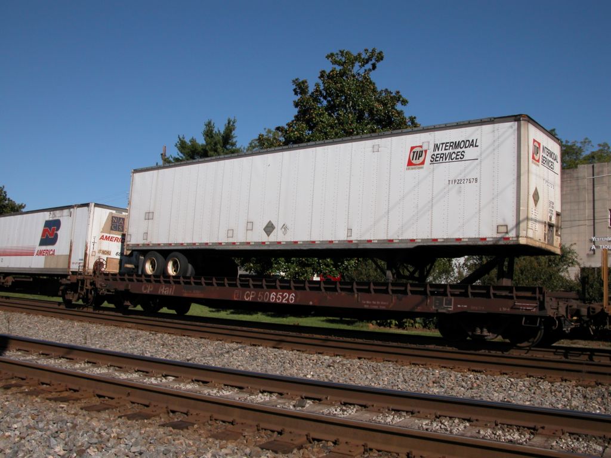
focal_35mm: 35
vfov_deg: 40.7
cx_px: 306
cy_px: 229
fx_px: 618
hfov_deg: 52.6
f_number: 7.1
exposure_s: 1/414
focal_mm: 8.9
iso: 100
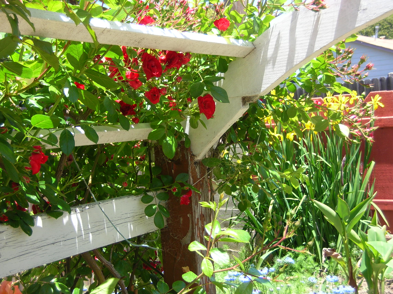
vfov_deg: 25.2
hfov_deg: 33.3
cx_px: 196
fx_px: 658
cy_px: 147
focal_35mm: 58
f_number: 3.1
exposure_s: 1/220
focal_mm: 9.6
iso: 50
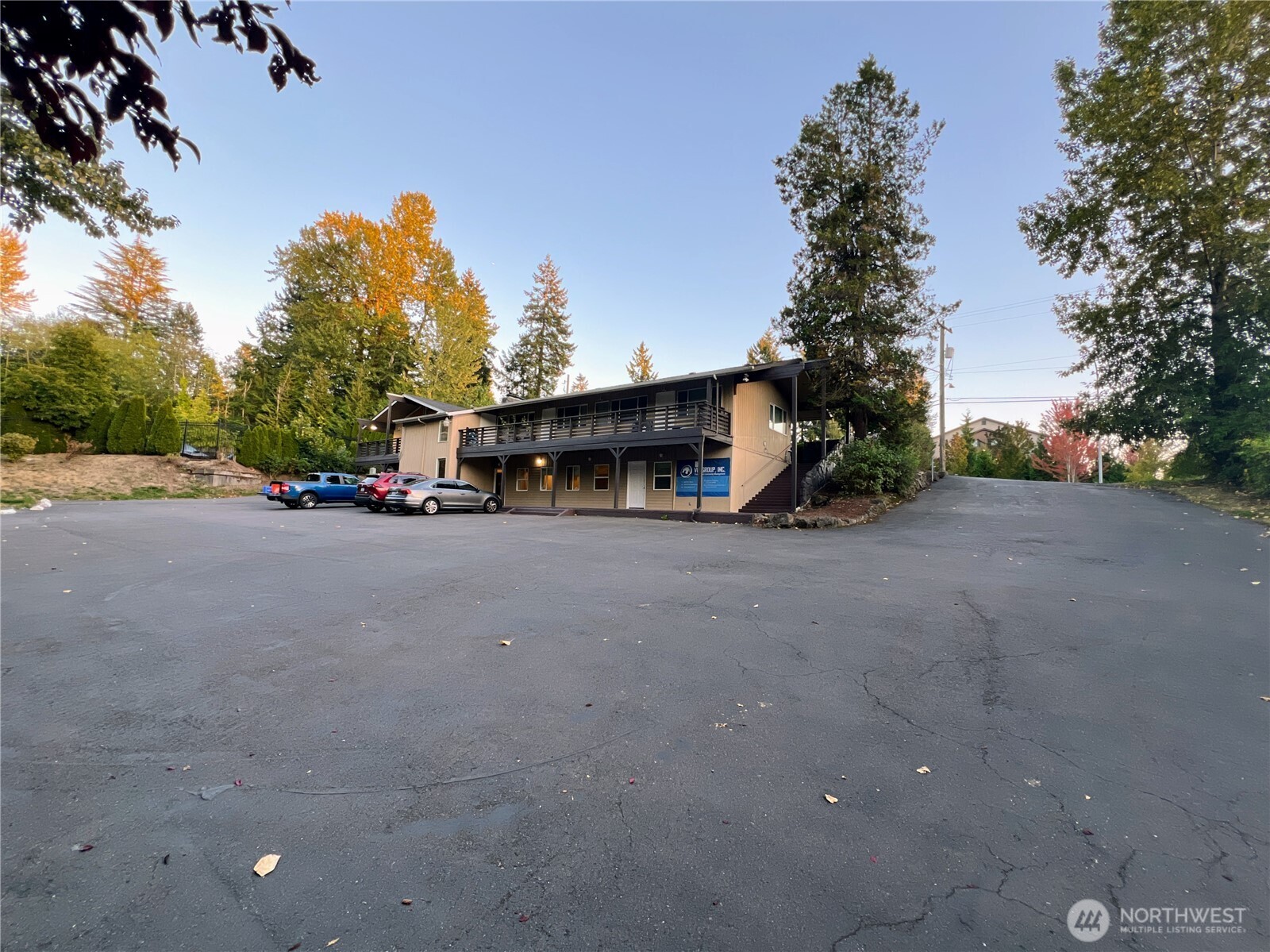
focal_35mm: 13
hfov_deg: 106.2
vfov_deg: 89.9
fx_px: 477
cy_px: 476
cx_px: 635
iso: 200
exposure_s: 1/99
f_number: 1.8
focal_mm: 1.57
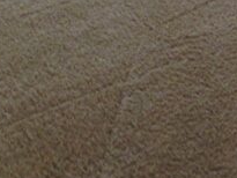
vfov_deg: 8.4
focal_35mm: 165
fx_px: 1130
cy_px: -223
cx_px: 501
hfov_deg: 10.8
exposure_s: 1/40
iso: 64
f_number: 2.4
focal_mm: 4.12
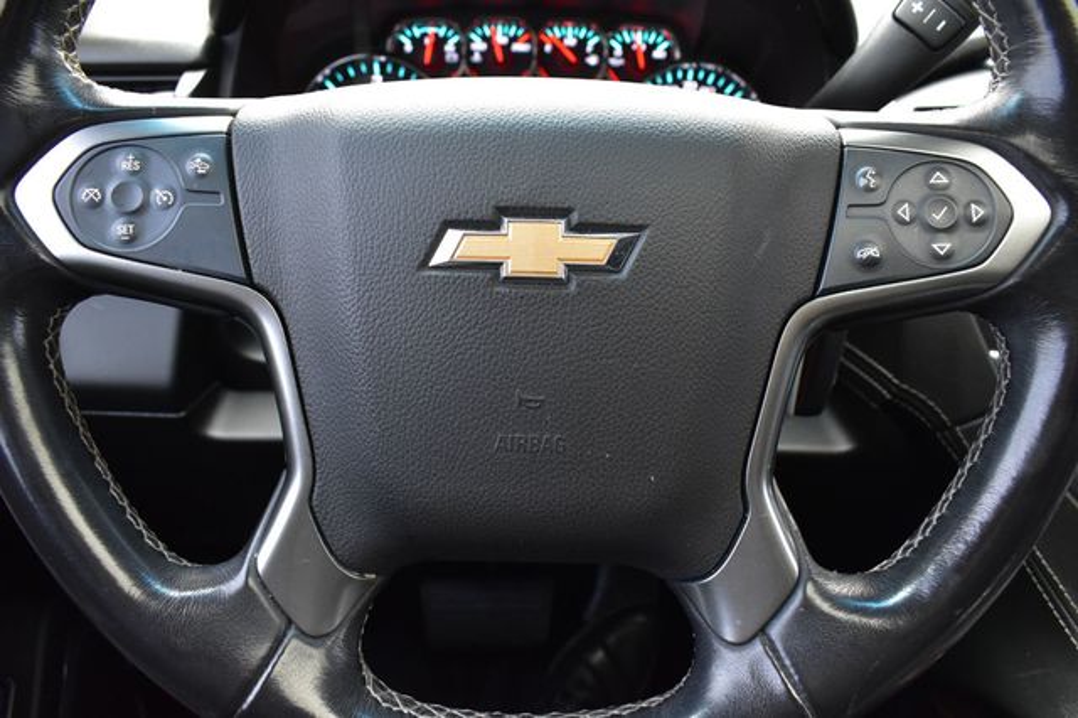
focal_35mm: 27
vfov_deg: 47.9
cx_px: 539
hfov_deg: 67.4
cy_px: 359
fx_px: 808
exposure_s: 1/15
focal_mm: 18
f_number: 6.3
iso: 1600
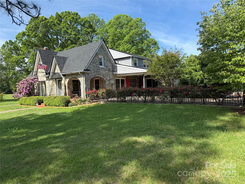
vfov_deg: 56.8
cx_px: 122
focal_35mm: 24
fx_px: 170
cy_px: 92
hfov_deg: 71.6
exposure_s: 1/2169
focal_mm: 6.76
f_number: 1.78
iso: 100
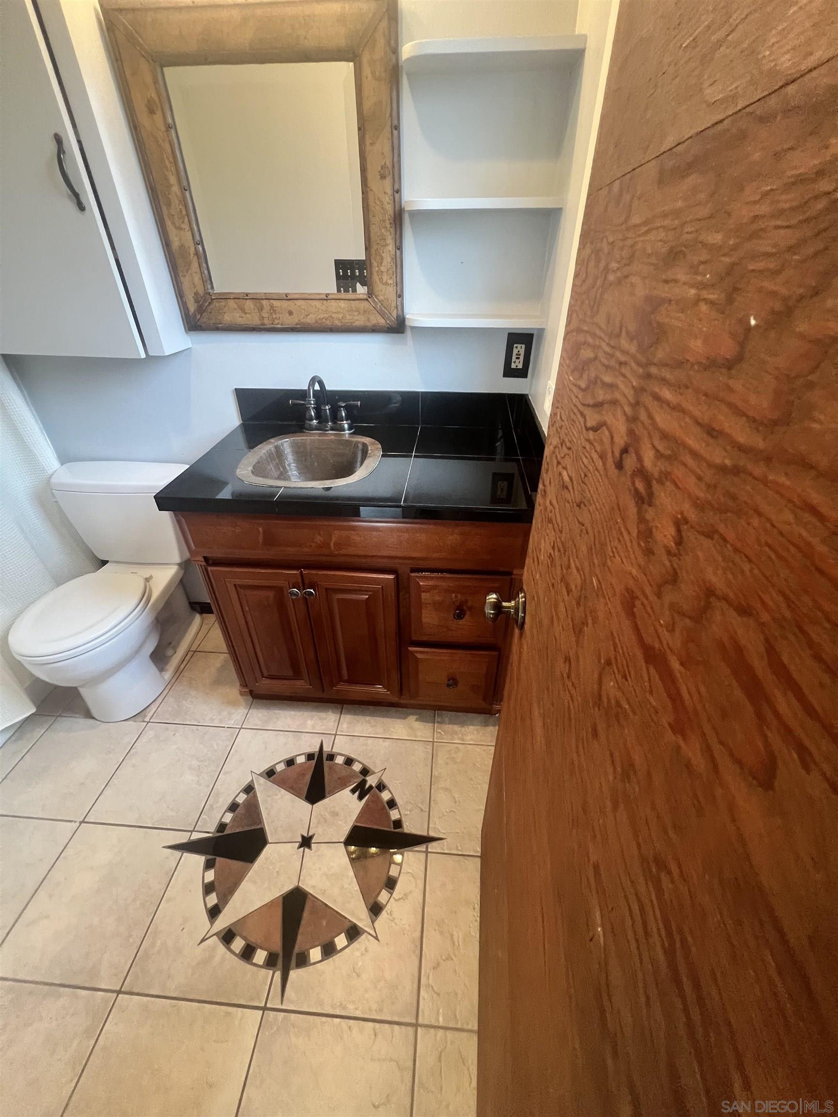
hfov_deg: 89.9
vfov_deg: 106.2
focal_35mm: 13
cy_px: 558
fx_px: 420
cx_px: 419
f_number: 1.8
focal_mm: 1.57
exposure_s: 1/60
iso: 400
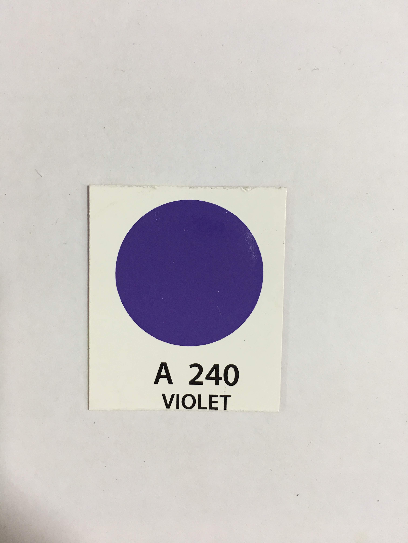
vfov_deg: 61.7
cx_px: 204
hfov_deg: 48.2
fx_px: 456
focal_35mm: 29
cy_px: 272
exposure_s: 1/33
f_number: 2.2
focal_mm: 4.15
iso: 100
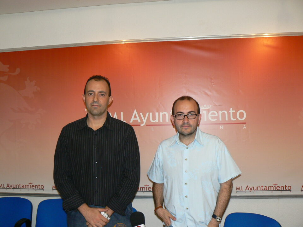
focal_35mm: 36
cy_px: 114
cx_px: 152
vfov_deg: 39.7
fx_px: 315
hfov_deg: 51.4
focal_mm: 6
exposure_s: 1/30
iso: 100
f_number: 3.2
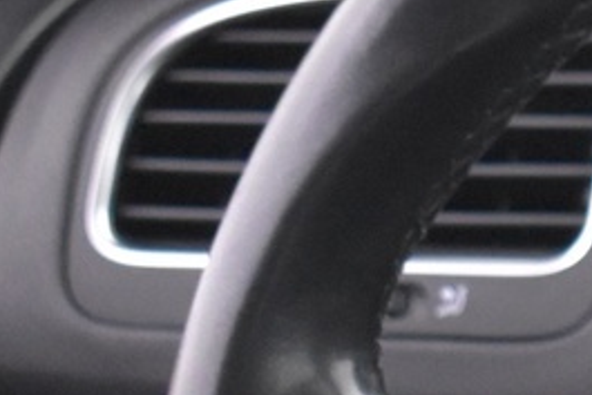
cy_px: 667
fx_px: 4673
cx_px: 1264
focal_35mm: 284
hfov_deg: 7.0
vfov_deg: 4.8
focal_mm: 31
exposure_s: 1/15
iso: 3200
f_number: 4.2
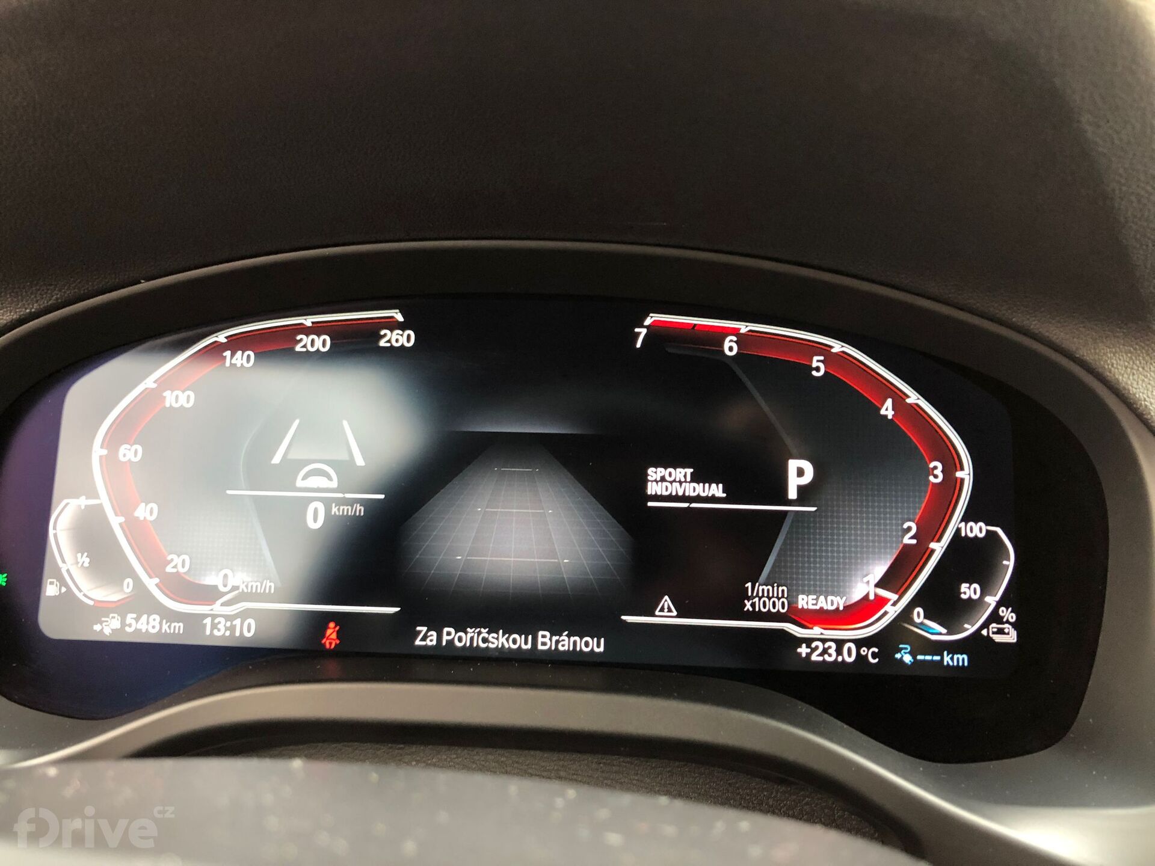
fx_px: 934
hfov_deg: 63.4
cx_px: 578
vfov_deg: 49.7
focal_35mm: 28
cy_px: 433
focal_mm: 4
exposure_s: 1/17
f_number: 1.8
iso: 50
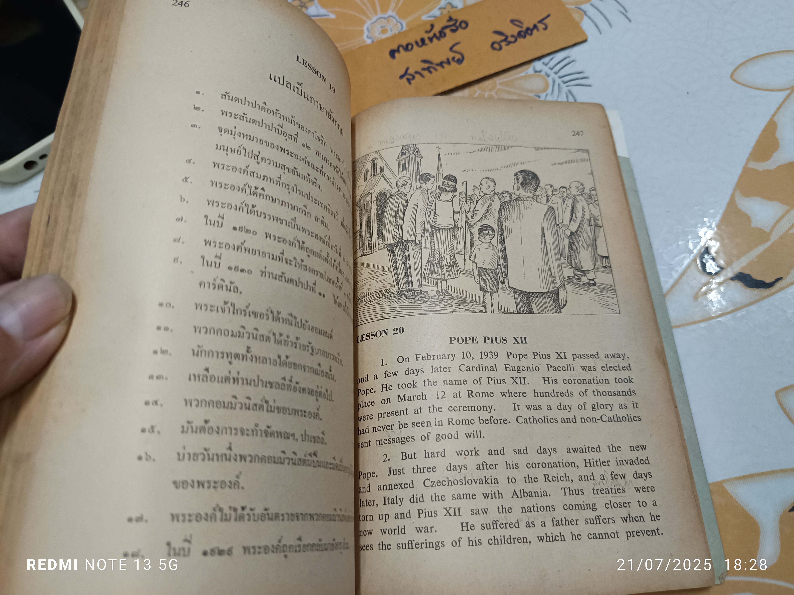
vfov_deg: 56.8
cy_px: 298
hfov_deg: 71.6
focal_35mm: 24
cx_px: 397
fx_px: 550
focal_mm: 5.31
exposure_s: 1/33.3
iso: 887
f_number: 1.7
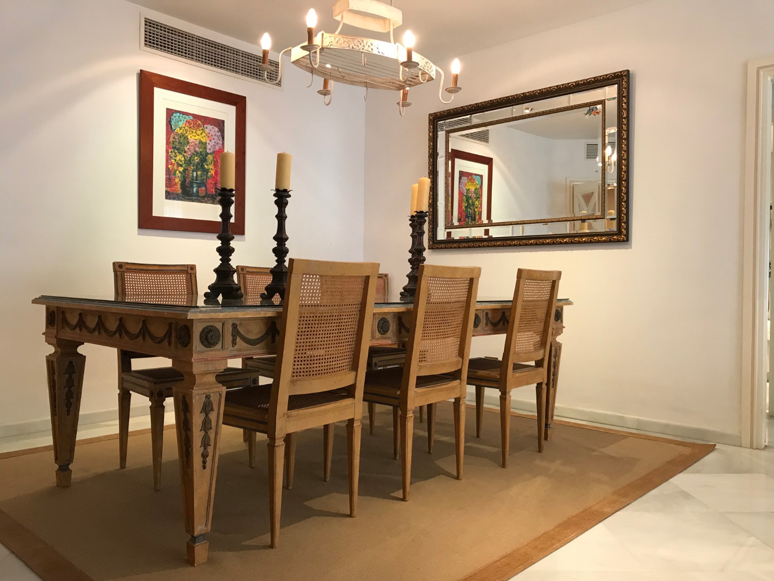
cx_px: 387
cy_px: 290
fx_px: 626
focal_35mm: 28
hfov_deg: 63.4
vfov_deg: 49.7
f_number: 1.8
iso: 40
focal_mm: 3.99
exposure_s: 1/20
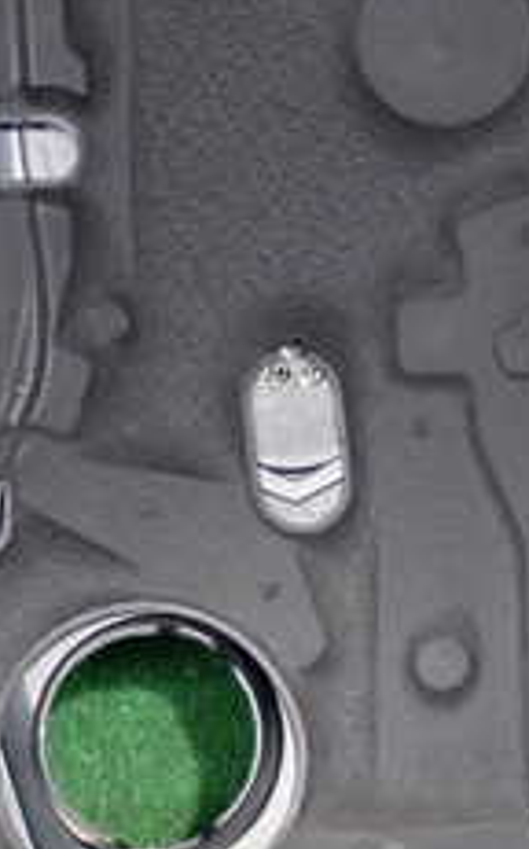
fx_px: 3952
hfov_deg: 7.7
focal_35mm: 171
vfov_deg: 12.3
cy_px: 342
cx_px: 301
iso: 400
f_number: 3.6
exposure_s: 1/125
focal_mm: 11.09
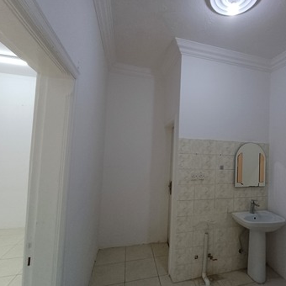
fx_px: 178
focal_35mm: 19
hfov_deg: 76.1
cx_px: 181
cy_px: 143
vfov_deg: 77.7
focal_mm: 1.64
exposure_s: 1/60
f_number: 2.2
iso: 250
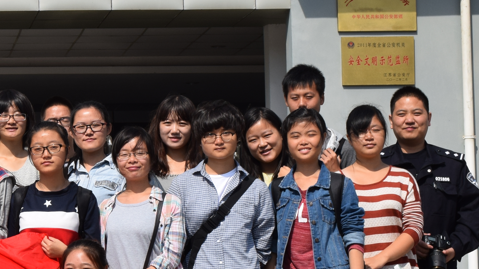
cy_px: 146
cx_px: -105
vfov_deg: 7.8
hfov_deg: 13.4
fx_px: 1975
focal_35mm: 155
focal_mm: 35
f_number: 10
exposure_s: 1/400
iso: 200
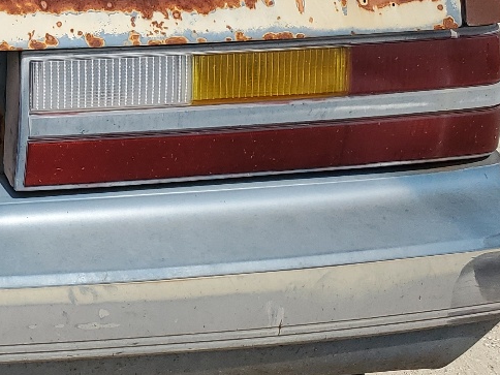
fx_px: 1242
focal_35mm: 86
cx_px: -202
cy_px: 40
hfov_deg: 20.2
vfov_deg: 16.9
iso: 50
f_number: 1.5
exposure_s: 1/5000
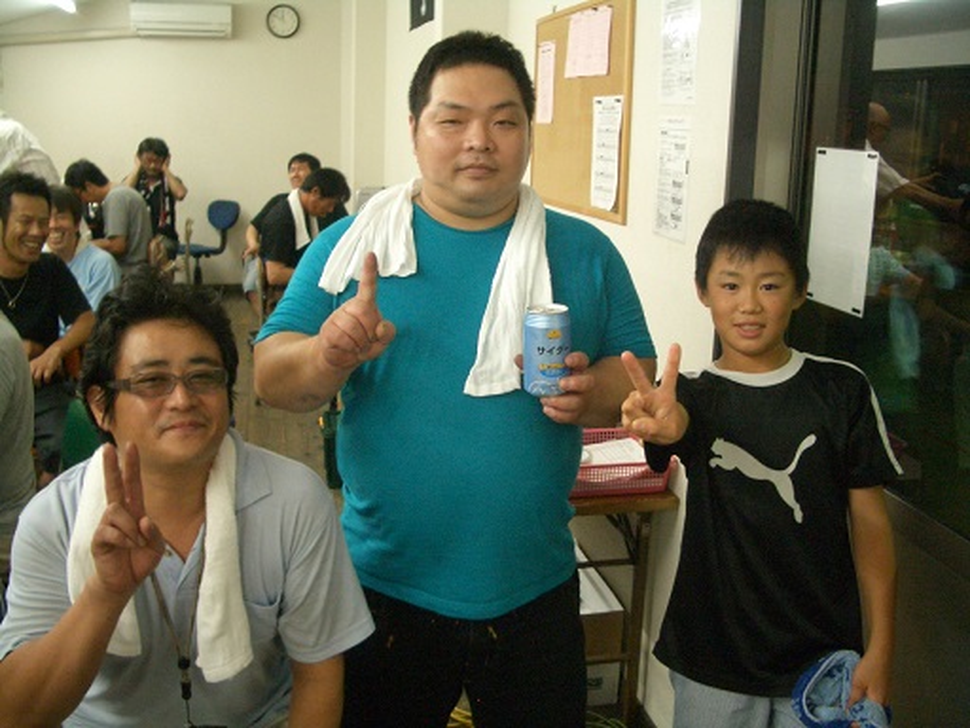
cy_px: 364
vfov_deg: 40.7
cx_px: 485
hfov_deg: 52.6
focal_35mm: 35
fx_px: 981
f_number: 2.6
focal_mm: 5.8
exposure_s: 1/30
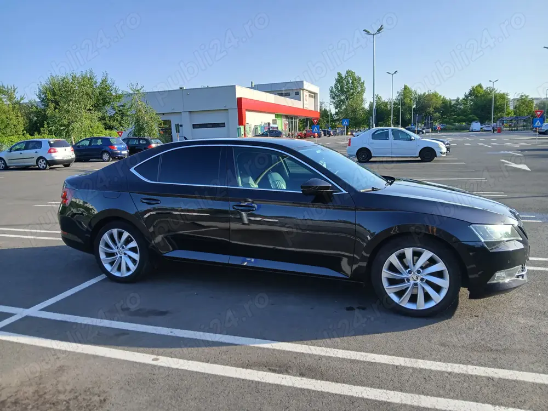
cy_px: 206
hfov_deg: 67.3
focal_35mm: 26
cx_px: 274
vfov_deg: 53.1
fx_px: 412
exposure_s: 1/209
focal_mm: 3.98
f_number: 1.8
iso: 20
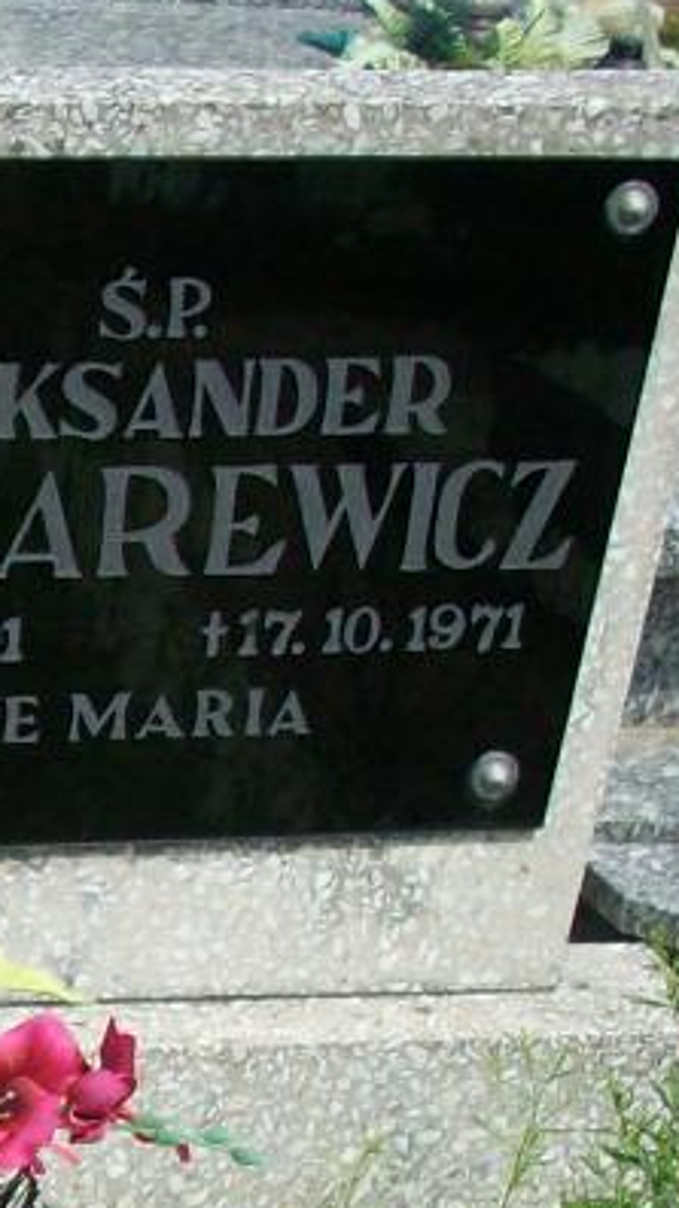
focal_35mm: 130
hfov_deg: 8.9
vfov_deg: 16.3
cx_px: -551
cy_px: 1105
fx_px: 4165
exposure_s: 1/448
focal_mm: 6.2
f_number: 5.6
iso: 80
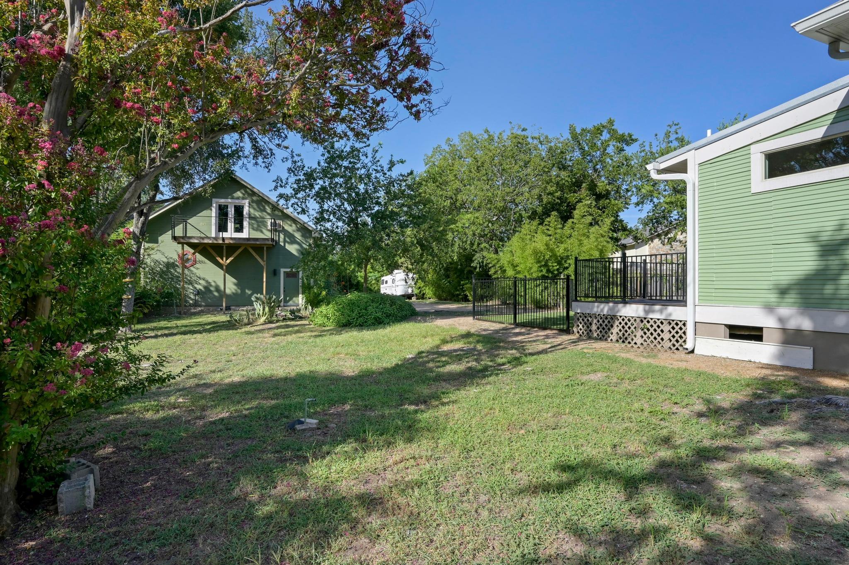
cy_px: 282
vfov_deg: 63.1
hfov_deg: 85.5
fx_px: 459
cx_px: 424
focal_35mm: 20
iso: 800
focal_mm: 19.5
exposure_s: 1/2500
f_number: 8
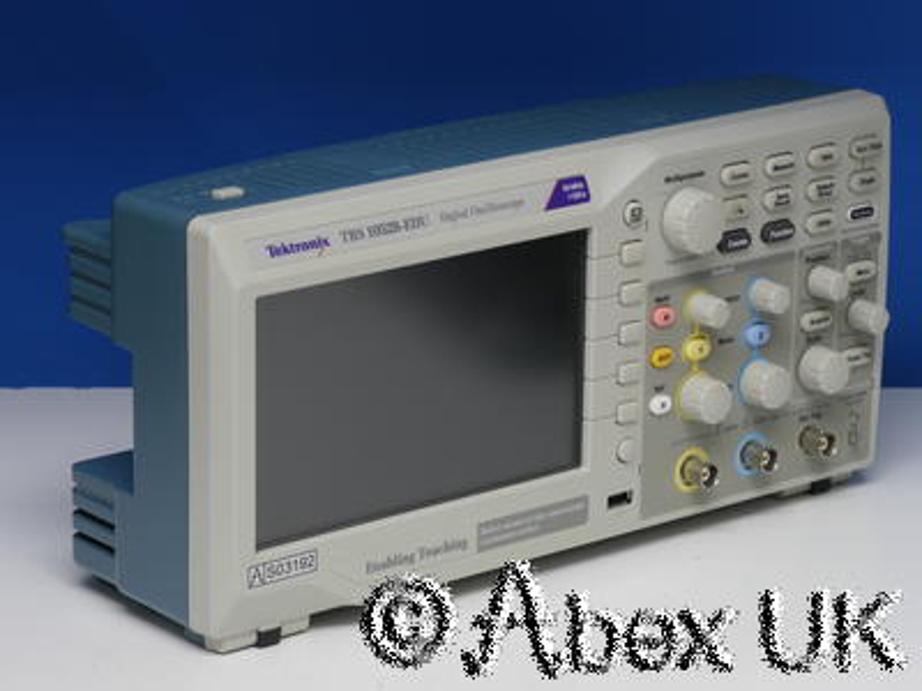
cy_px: 346
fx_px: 4102
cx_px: 461
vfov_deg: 9.6
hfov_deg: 12.8
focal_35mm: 154
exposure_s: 1/8
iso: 400
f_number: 11
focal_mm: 77
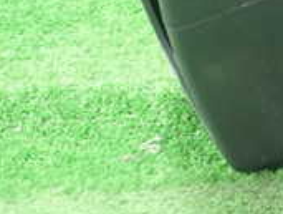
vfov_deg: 13.6
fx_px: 860
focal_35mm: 105
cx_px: 493
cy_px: -71
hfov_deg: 16.1
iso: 800
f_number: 2.3
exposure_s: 1/80
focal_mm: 5.5
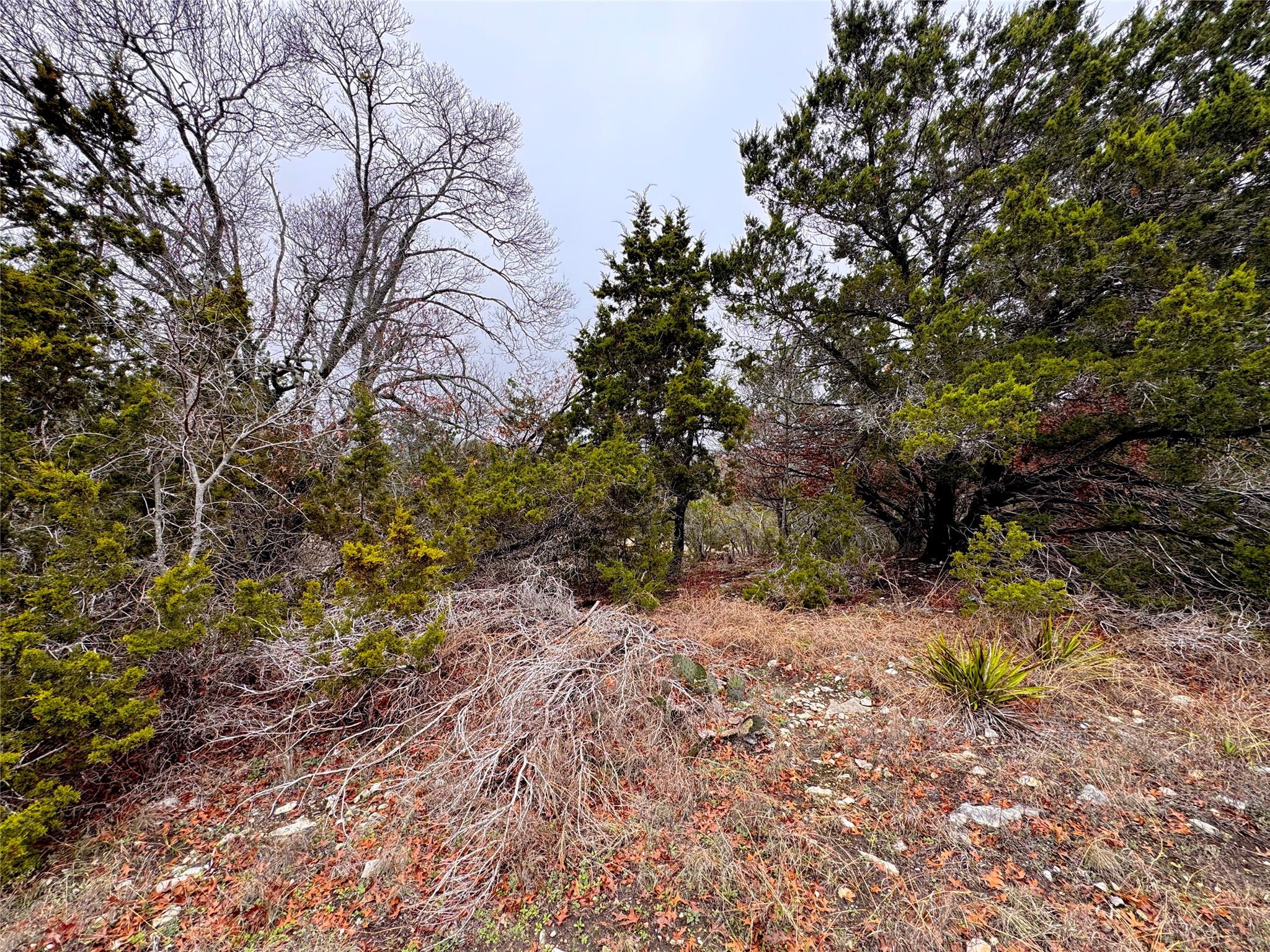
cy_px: 476
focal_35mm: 14
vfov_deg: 85.7
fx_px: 514
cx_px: 635
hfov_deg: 102.1
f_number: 2.2
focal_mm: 2.22
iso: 40
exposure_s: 1/346
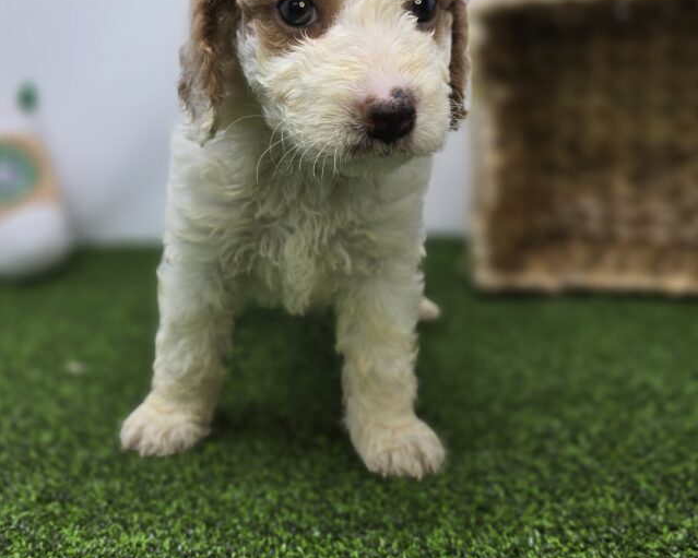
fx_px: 744
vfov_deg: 40.6
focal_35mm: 36
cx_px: 348
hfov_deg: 50.3
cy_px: 185
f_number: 1.7
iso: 50
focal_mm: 6.3
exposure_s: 1/120
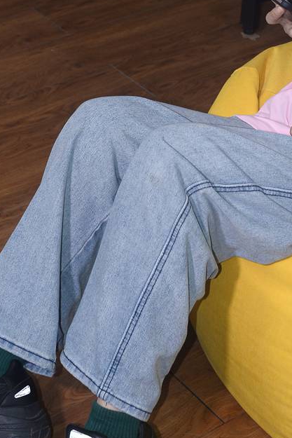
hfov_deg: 12.6
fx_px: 1325
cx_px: 181
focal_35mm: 109
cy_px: 59
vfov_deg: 18.5
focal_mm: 35
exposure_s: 1/100
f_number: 5
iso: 400
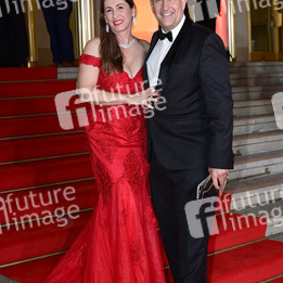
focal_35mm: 56
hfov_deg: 30.6
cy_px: 158
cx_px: 142
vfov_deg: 30.5
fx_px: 518
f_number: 3.5
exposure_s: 1/200
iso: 4000
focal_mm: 43
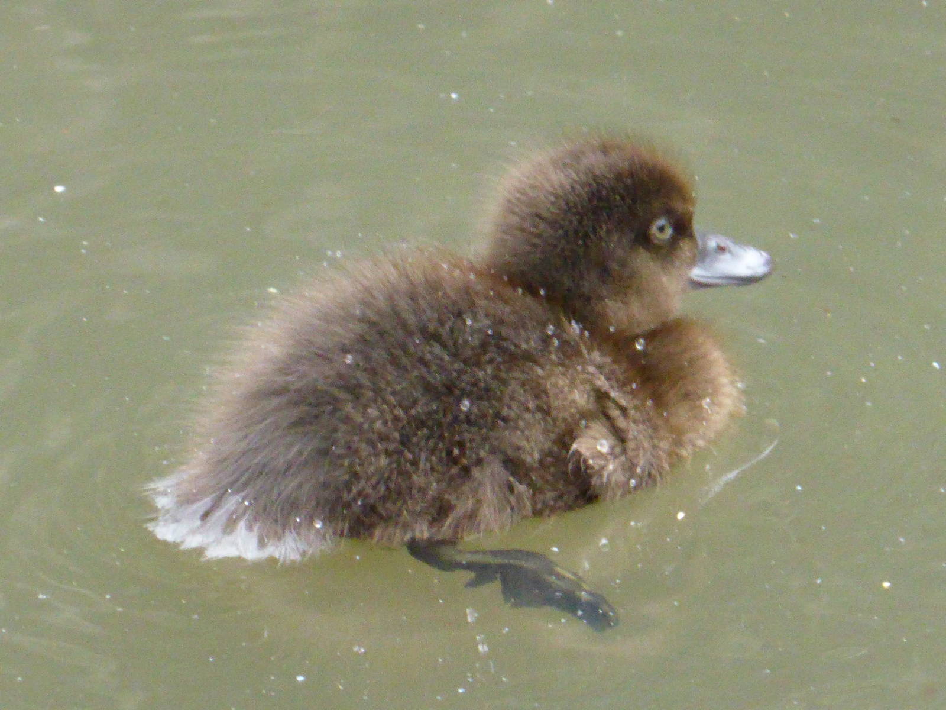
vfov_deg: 1.4
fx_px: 28859
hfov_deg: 1.9
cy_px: 355
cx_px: 473
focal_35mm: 1056
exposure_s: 1/250
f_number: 6.4
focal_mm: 86
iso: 800
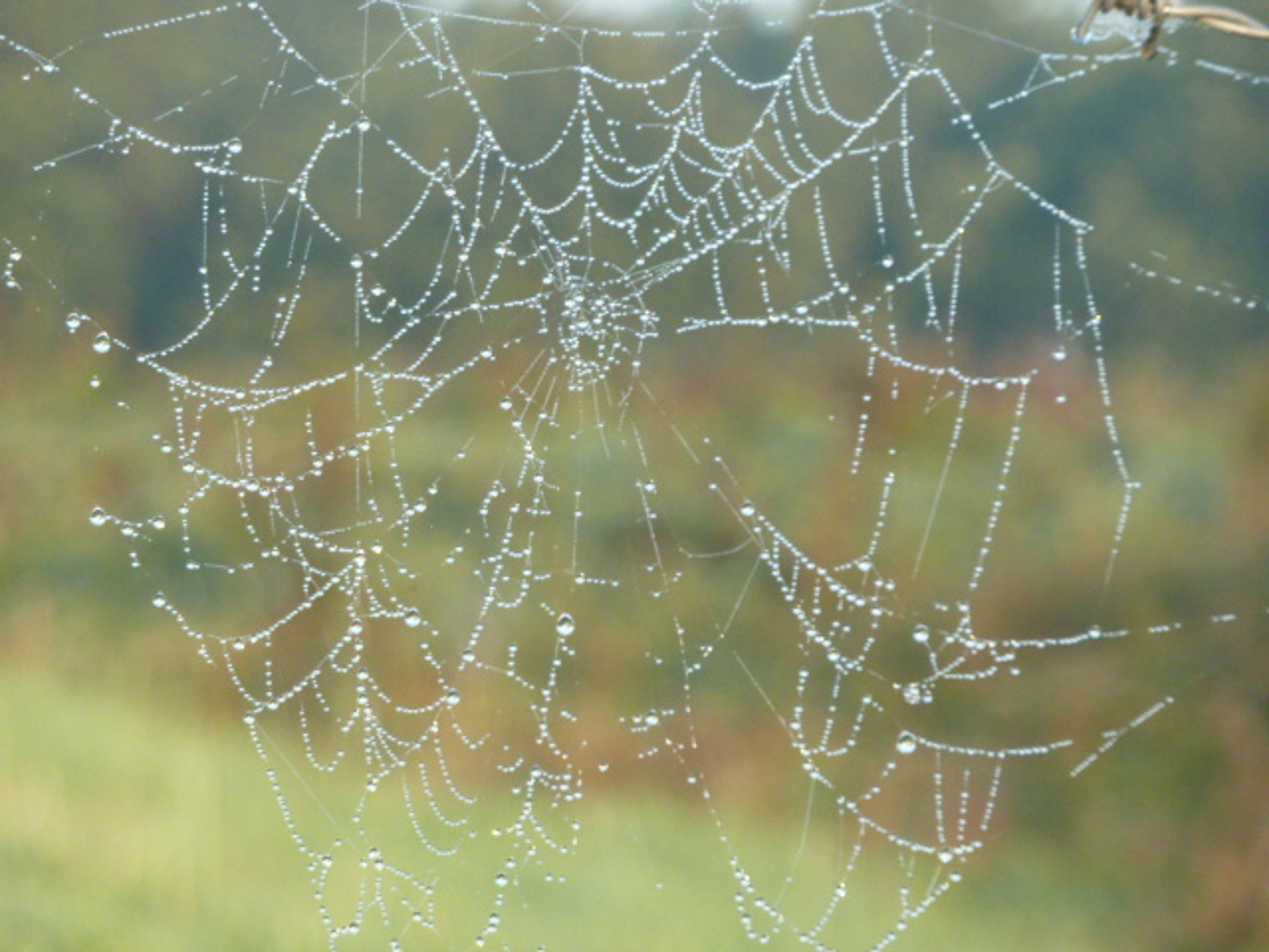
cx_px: 634
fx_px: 7698
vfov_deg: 7.1
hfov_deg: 9.4
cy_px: 476
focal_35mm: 210
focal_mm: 34.4
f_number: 4.6
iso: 400
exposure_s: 1/320
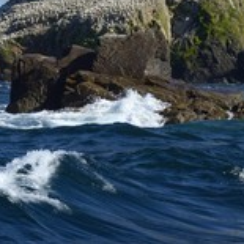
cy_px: 27
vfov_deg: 13.4
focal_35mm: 129
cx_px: -60
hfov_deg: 13.1
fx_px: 1029
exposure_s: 1/1600
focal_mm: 56
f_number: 11
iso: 800
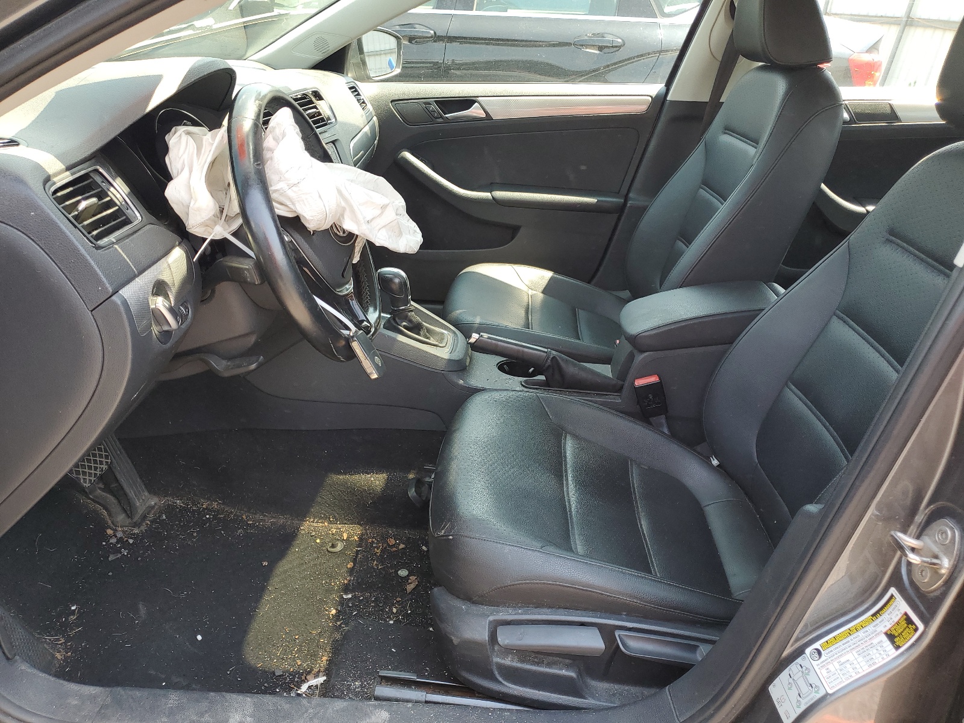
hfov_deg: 67.3
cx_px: 482
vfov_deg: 53.1
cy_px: 362
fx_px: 724
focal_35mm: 26
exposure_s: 1/213
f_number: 1.5
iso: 50
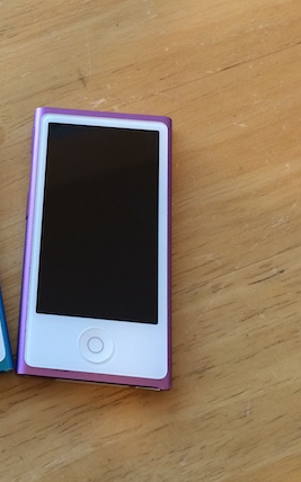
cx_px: -23
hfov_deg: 26.0
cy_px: 238
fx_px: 605
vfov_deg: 43.5
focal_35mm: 46
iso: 50
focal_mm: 4.15
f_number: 2.2
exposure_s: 1/30
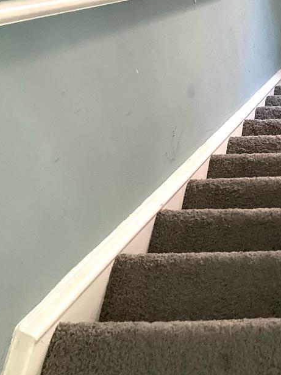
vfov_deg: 25.8
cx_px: 333
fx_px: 757
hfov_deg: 19.8
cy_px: -29
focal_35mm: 70
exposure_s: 1/30
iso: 640
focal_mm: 3.99
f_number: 1.8
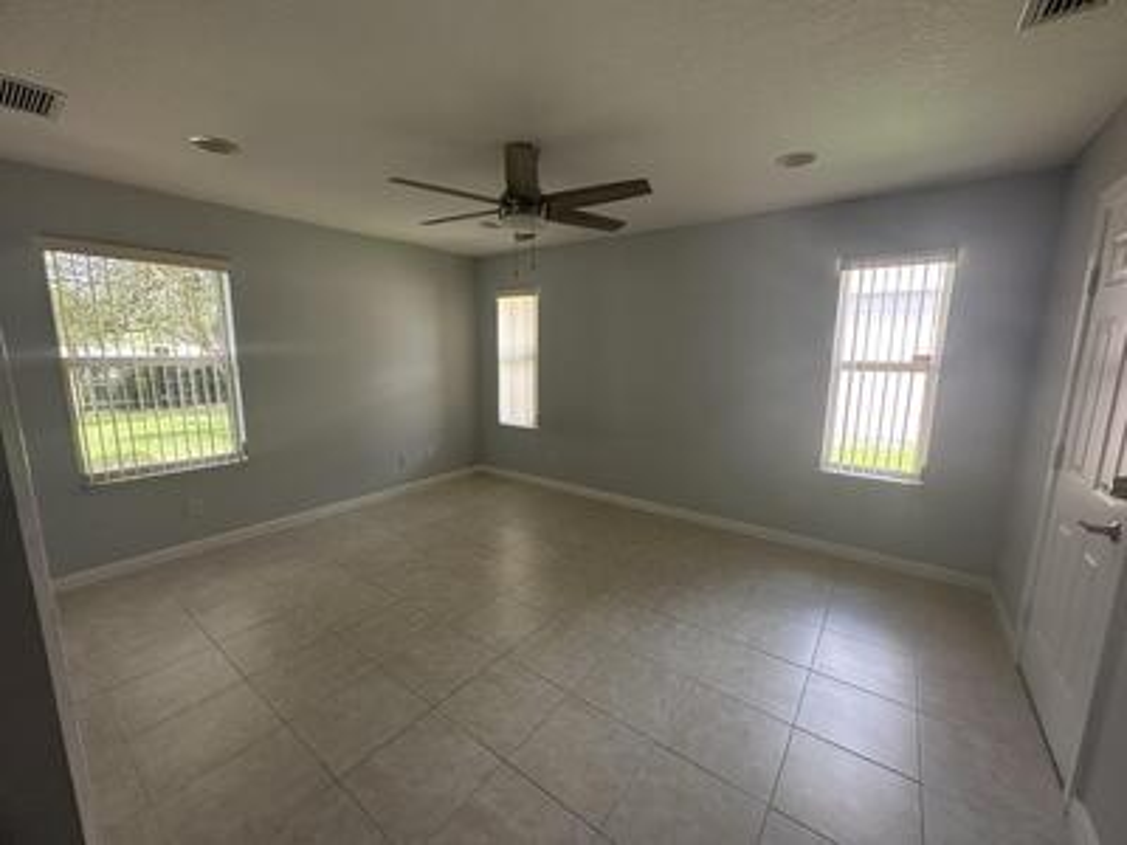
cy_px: 422
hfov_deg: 102.1
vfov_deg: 85.7
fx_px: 456
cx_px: 564
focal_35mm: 14
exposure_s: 1/99
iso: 160
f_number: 2.2
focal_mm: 2.22
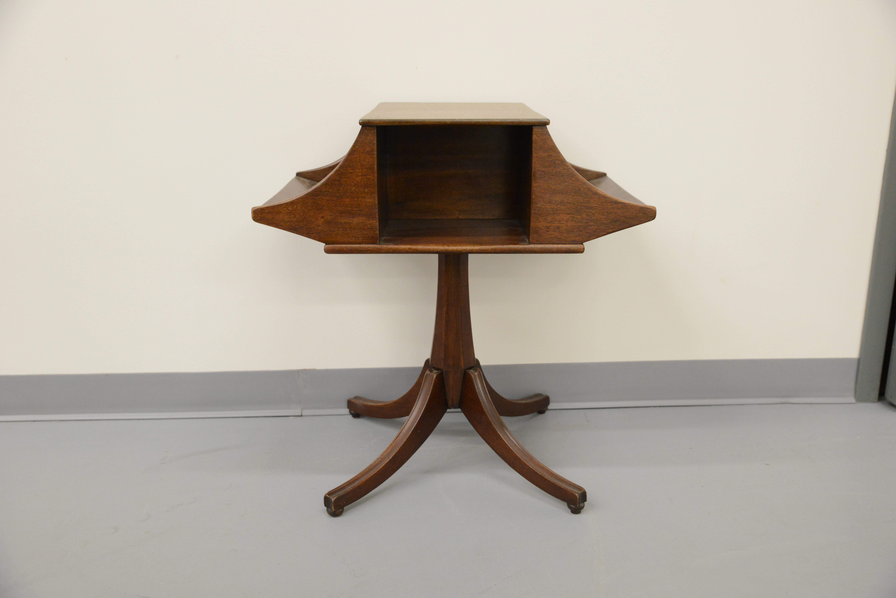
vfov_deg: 38.9
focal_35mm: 34
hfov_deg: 55.8
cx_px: 448
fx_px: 846
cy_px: 299
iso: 4000
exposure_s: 1/125
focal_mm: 34
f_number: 5
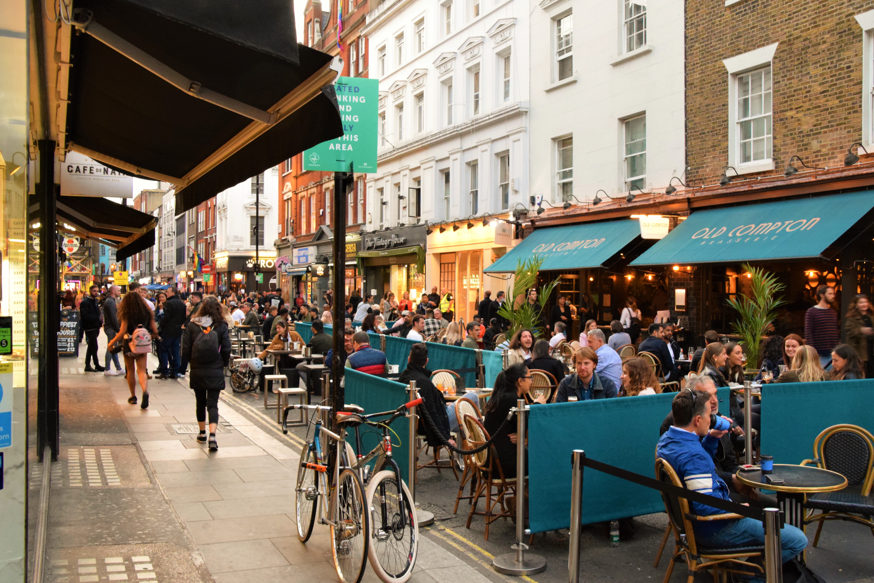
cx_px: 444
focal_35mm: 36
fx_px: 862
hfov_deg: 53.8
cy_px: 290
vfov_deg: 37.3
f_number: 8
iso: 3200
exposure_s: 1/25
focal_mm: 23
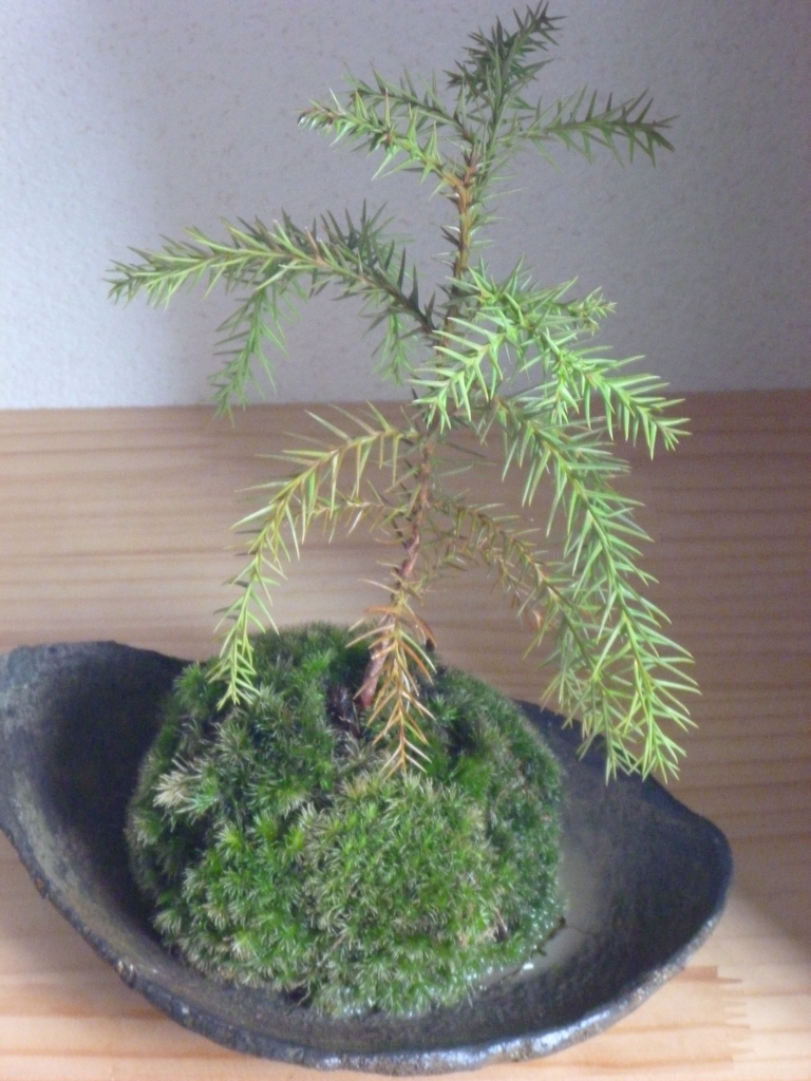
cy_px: 540
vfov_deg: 22.8
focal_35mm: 86
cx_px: 406
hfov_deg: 17.2
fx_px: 2686
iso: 800
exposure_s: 1/13
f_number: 5.6
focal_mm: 15.3
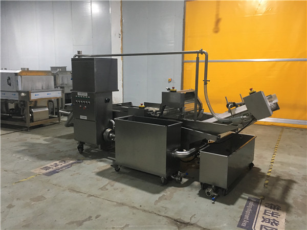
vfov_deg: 48.2
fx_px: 257
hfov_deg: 61.7
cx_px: 154
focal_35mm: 29
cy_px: 115
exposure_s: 1/20
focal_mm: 4.15
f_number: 2.2
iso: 200
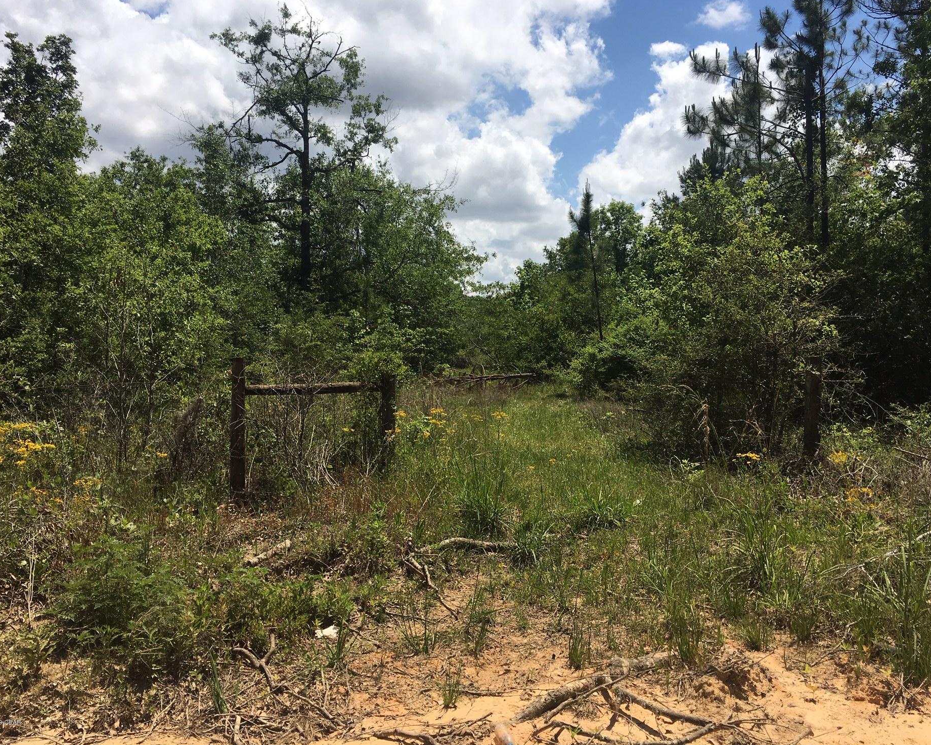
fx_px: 854
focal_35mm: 31
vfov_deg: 47.1
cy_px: 365
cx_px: 491
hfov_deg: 57.1
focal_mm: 4.15
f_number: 2.2
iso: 25
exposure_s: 1/2198
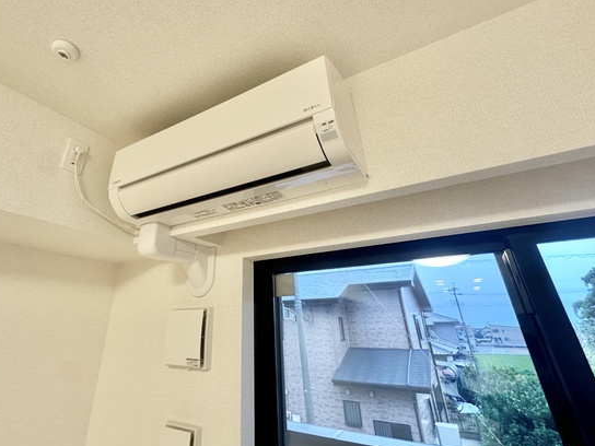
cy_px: 171
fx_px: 309
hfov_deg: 86.9
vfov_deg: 70.6
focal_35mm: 18
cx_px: 245
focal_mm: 2.22
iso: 160
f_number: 2.2
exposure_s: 1/113
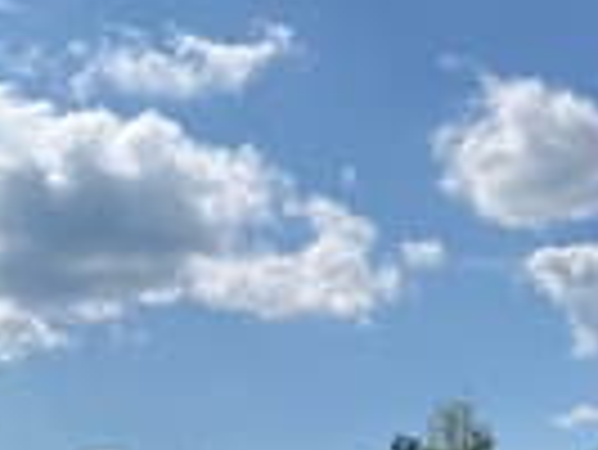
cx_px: 292
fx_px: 1418
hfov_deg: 23.8
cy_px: 601
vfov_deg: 16.9
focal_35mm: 82
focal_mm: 5.7
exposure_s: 1/9434
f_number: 1.5
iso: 50
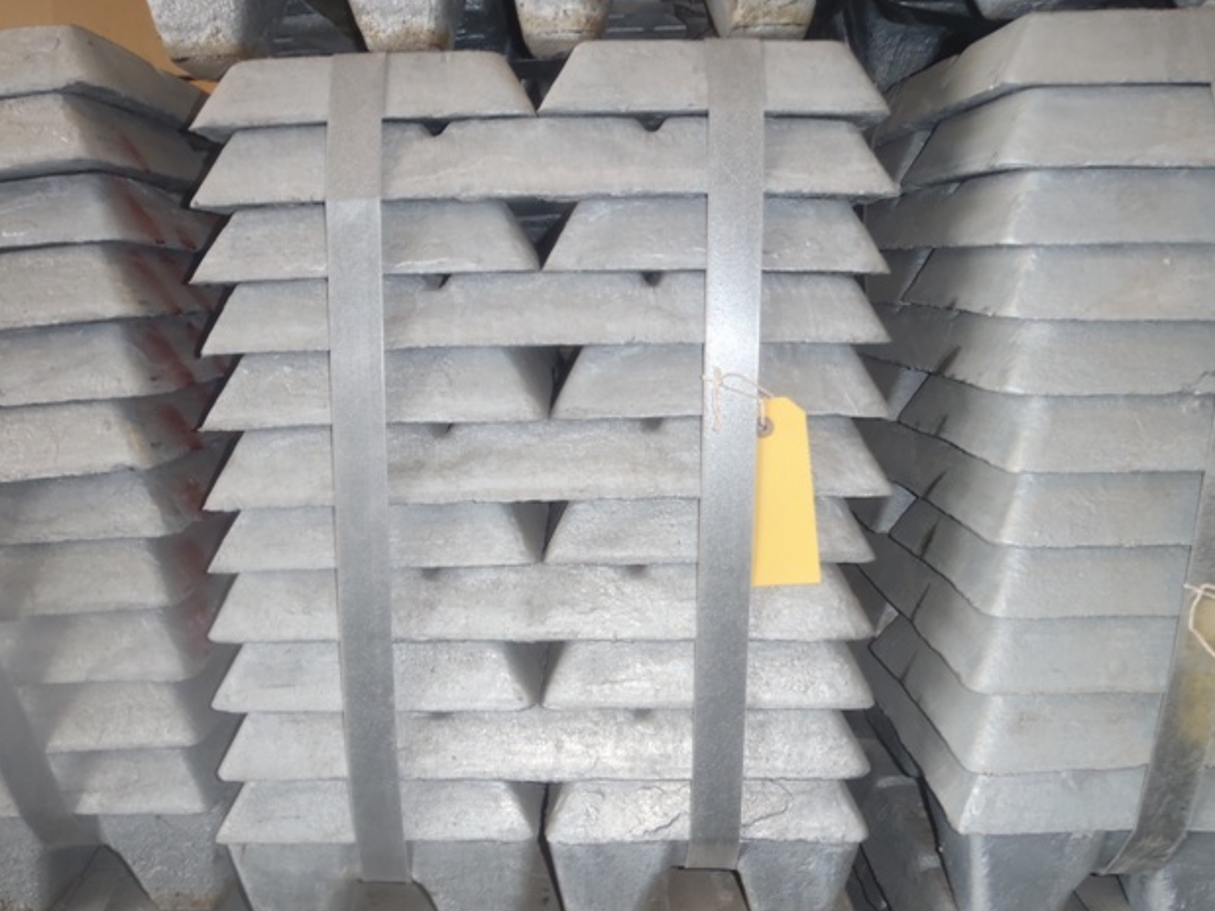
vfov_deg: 48.2
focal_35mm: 29
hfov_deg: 61.7
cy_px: 458
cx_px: 594
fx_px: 1017
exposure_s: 1/30
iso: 100
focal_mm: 5
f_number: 3.5
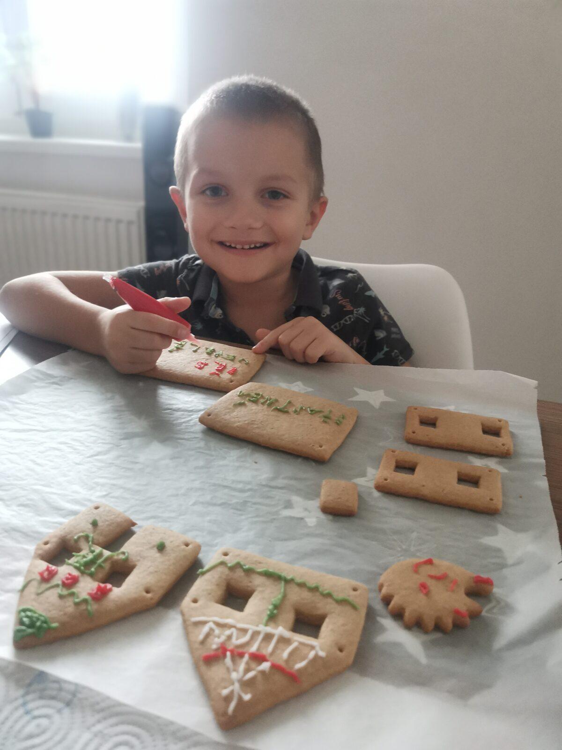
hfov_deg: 53.1
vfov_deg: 67.3
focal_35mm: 26
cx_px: 281
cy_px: 375
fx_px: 563
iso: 500
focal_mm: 4.66
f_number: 1.4
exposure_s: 1/33.3
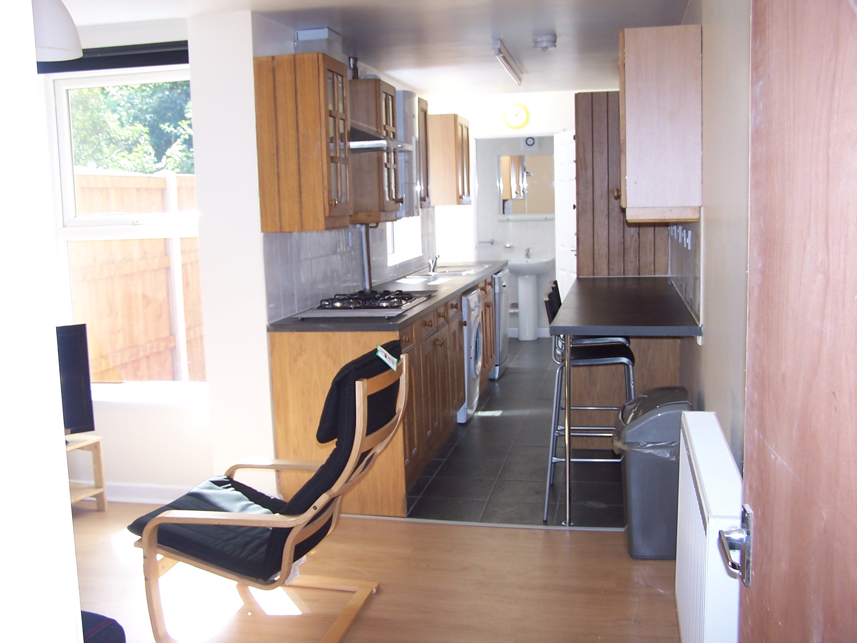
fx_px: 941
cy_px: 322
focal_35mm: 38
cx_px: 428
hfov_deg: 49.0
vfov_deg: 37.7
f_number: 2.8
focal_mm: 6.3
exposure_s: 1/60
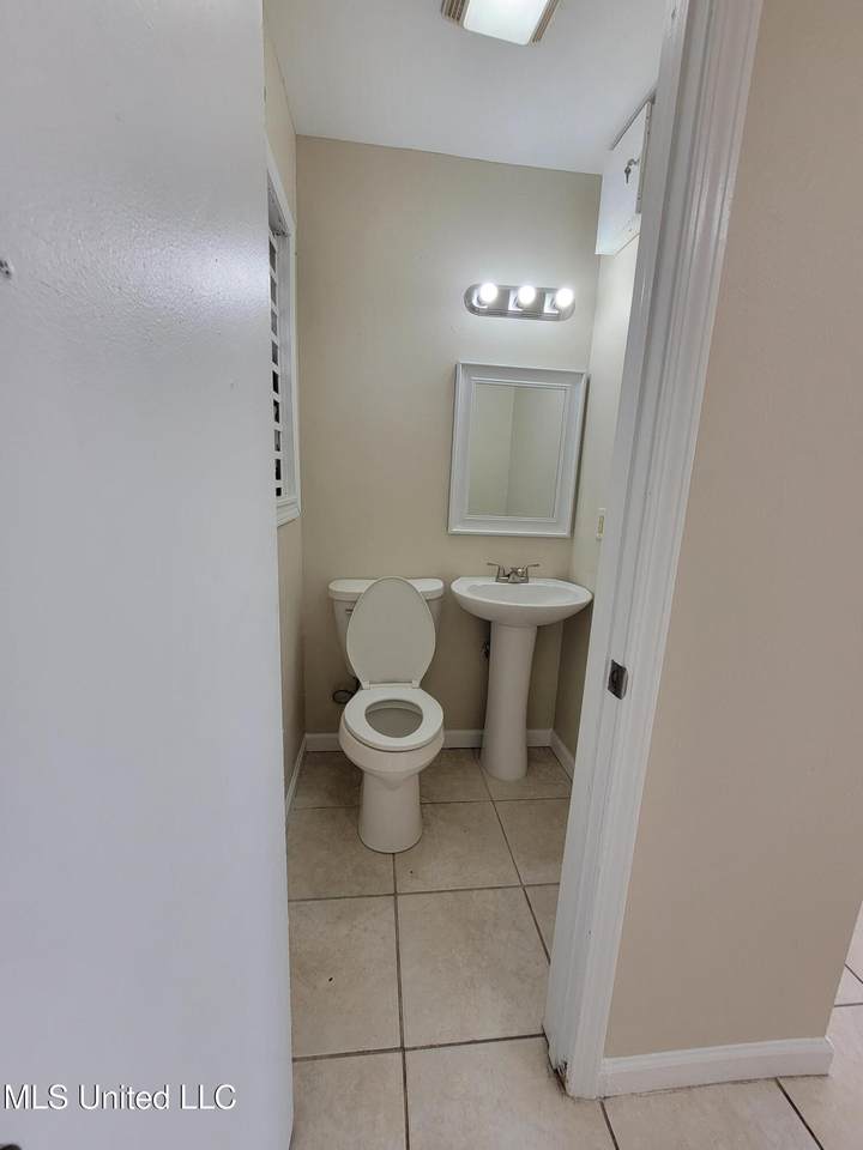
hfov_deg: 89.9
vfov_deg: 106.2
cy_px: 575
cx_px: 432
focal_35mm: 13
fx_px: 432
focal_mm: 2.2
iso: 80
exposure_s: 1/120
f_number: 2.2
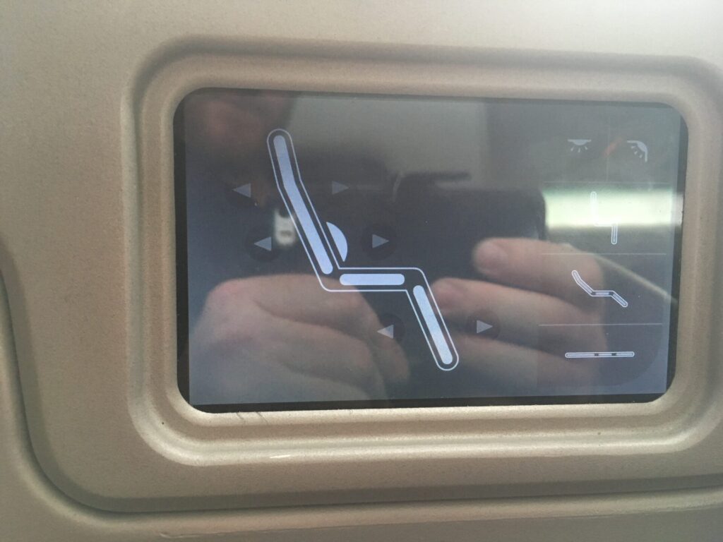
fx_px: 606
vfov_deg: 48.2
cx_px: 362
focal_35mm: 29
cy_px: 271
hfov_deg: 61.7
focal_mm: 4.15
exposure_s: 1/33
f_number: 2.2
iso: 200
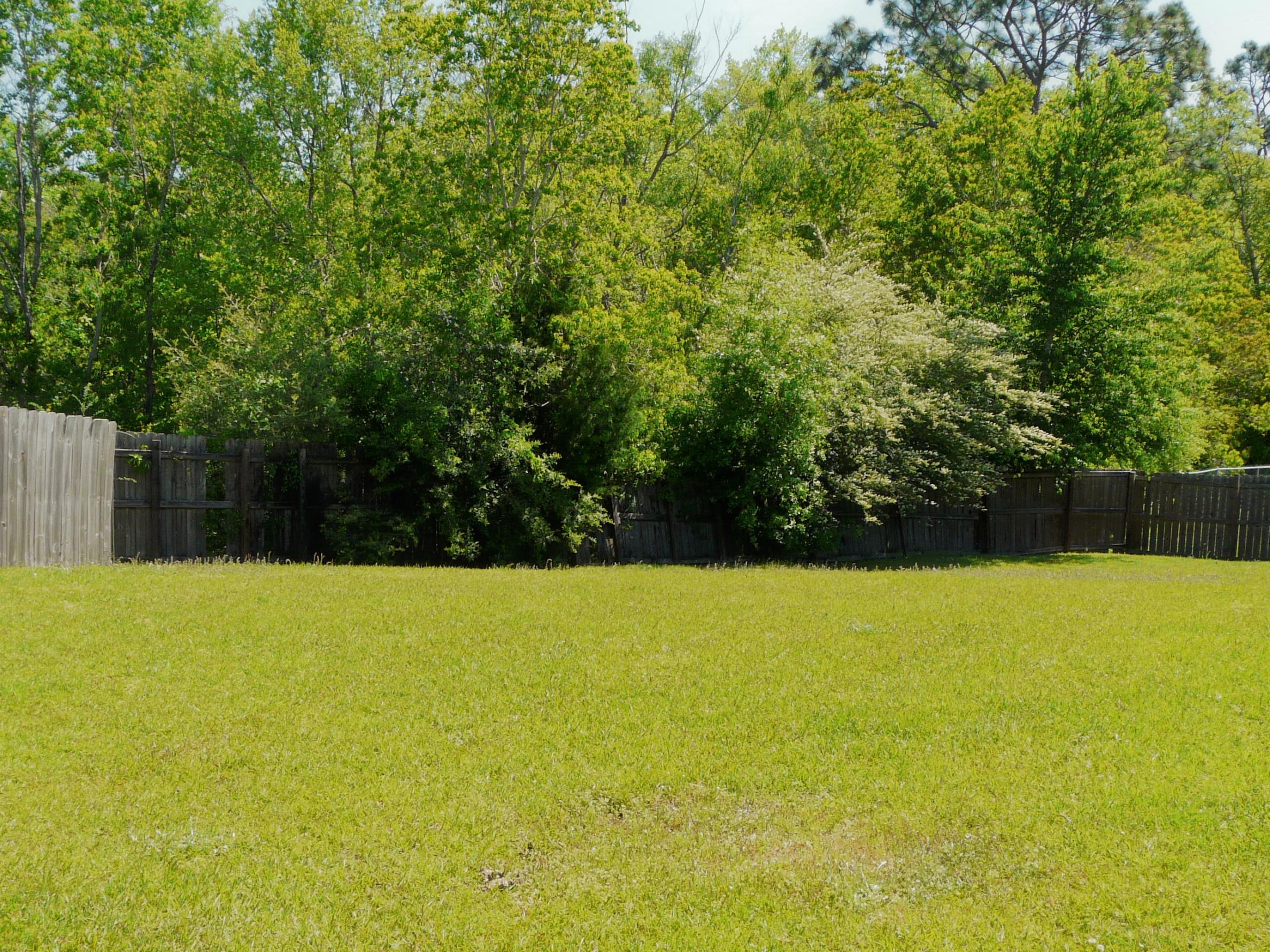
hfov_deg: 39.7
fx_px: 1761
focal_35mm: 48
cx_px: 613
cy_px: 478
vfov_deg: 30.3
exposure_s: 1/200
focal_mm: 6.3
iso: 100
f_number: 5
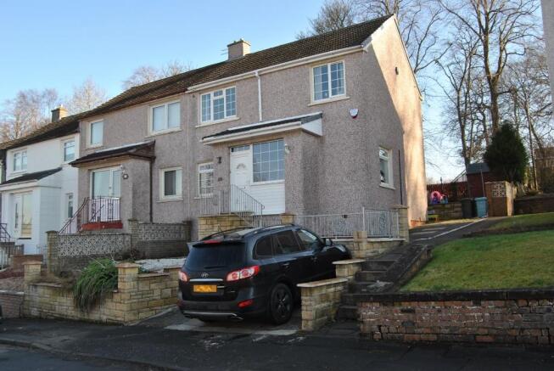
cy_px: 186
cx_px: 277
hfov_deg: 64.5
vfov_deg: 45.8
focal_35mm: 28
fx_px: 439
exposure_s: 1/125
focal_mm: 19
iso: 100
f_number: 5.6
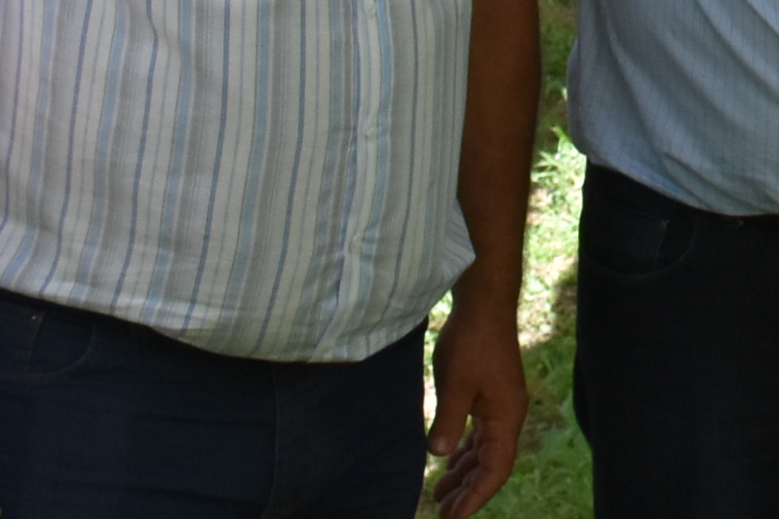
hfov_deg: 13.0
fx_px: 3289
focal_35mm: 152
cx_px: 1044
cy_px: -452
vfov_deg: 8.6
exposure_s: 1/500
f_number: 8
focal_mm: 18
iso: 800
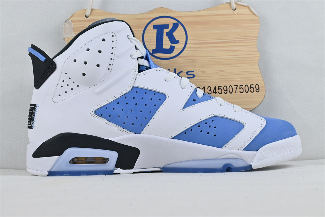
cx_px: 162
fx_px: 413
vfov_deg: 29.4
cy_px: 108
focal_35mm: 46
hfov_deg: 43.0
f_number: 10
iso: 1000
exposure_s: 1/200
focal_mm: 30.5
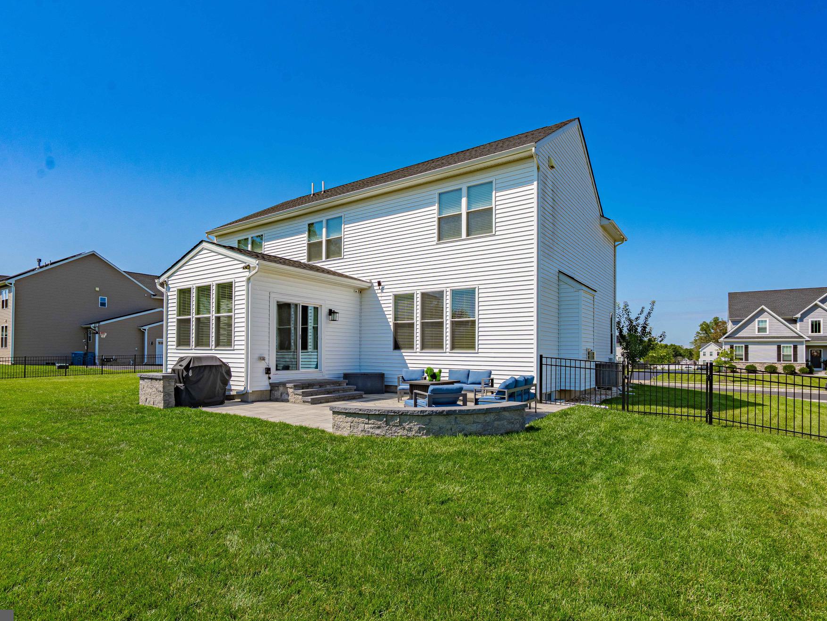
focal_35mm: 18
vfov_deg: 71.6
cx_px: 393
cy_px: 321
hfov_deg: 87.7
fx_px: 430
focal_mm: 16
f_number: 9
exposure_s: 1/6400
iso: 400
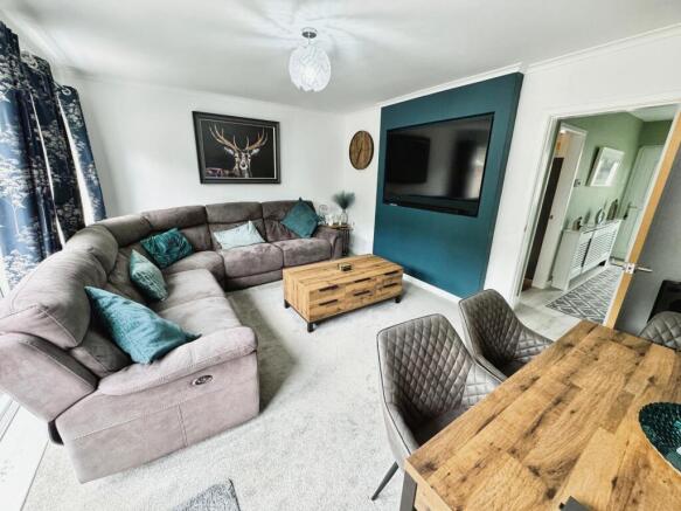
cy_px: 256
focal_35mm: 14
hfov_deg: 102.1
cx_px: 340
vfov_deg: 85.7
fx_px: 275
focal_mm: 2.22
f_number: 2.2
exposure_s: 1/50
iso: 250
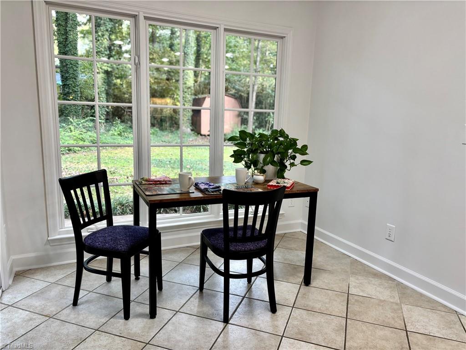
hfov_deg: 67.3
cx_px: 233
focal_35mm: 26
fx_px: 350
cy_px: 175
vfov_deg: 53.1
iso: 100
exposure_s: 1/60
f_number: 1.6
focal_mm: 5.96
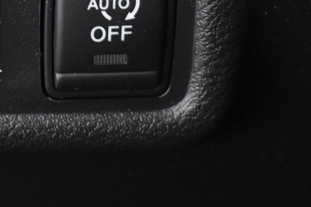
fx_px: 1416
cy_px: -76
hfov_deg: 12.2
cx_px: -76
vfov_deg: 8.3
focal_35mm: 164
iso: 3200
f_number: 4.2
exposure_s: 1/20
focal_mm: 29
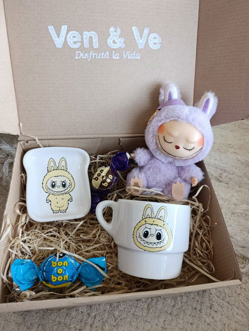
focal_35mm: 23
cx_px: 124
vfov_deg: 73.8
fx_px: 220
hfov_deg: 59.0
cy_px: 166
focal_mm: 6.11
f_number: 1.65
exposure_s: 1/100
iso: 165
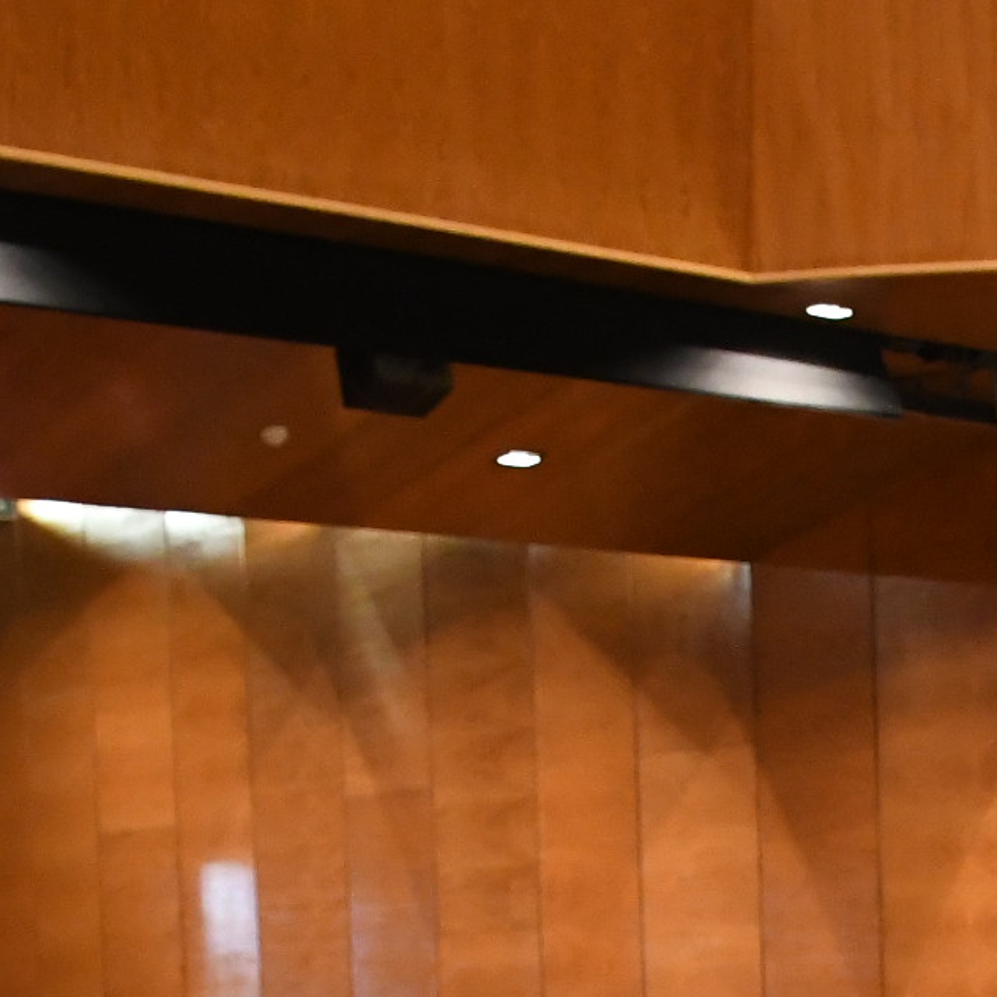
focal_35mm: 101
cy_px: 1388
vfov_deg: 16.1
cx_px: 1311
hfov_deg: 16.3
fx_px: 3291
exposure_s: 1/60
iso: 4000
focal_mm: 18
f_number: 3.5
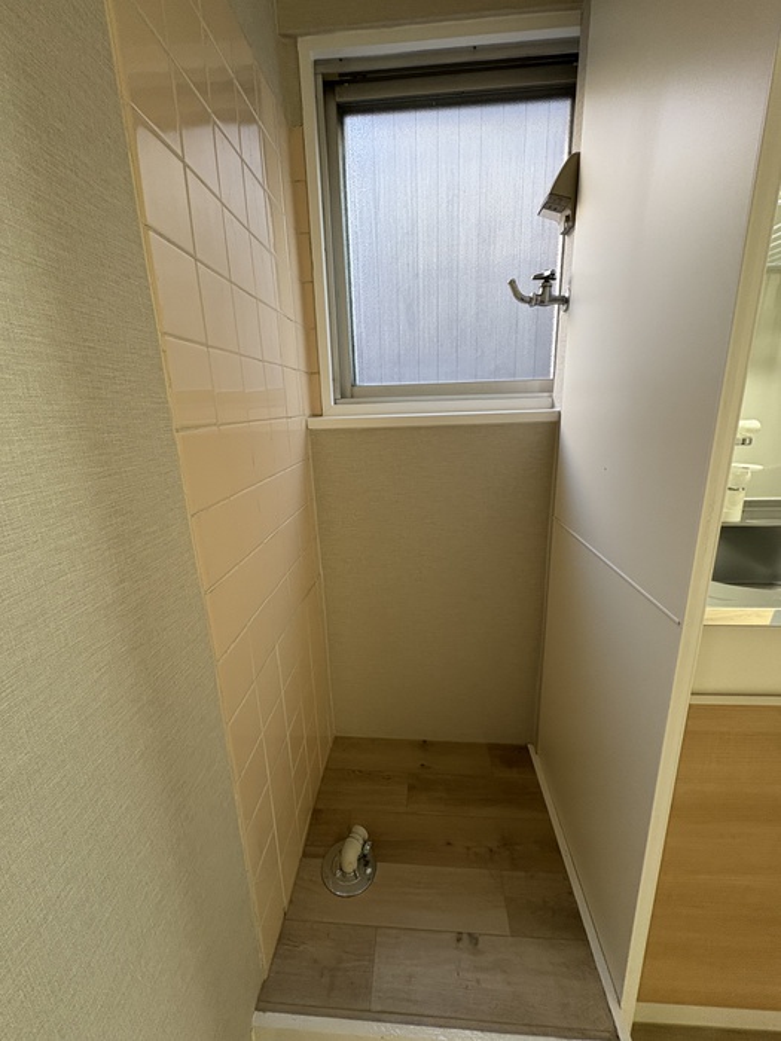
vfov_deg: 102.1
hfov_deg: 85.7
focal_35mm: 14
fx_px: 421
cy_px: 520
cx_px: 390
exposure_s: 1/60
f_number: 2.2
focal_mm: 2.22
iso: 320
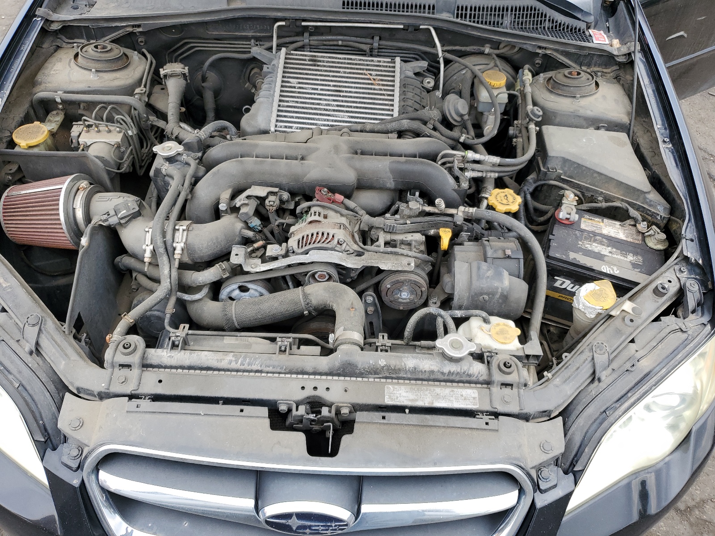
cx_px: 358
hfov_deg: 67.3
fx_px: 537
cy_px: 268
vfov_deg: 53.1
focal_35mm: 26
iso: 50
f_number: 1.5
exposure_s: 1/435
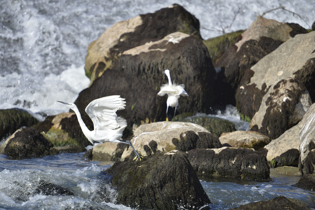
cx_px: 158
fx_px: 6993
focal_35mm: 800
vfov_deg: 1.7
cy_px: 105
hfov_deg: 2.6
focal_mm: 800
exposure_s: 1/5000
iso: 1000
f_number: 6.3
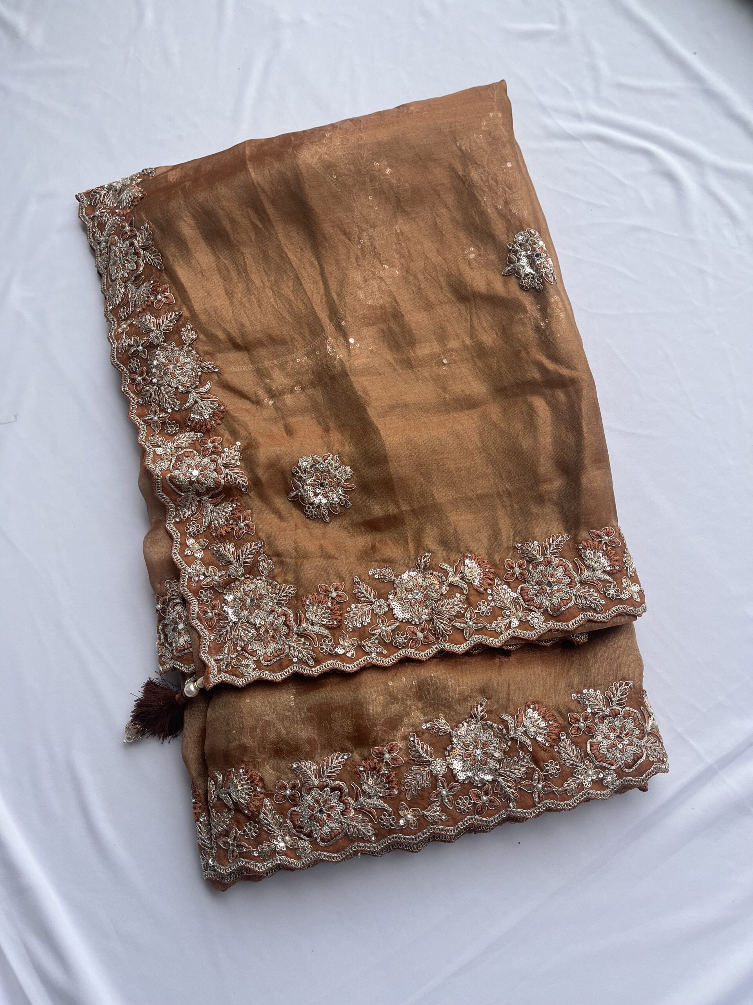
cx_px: 376
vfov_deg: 67.3
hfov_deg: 53.1
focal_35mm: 26
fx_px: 754
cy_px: 502
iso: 50
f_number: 1.6
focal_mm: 5.1
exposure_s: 1/727
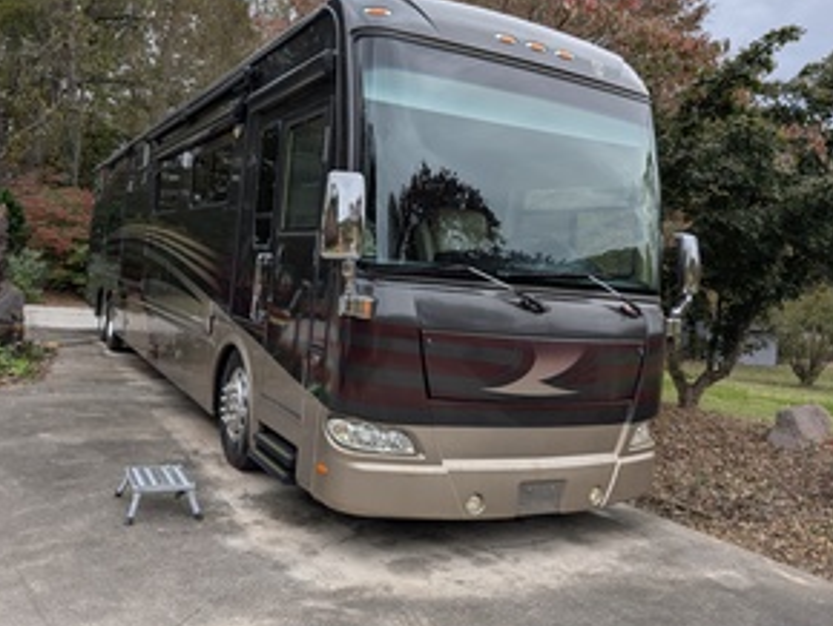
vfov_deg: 48.1
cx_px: 345
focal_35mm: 29
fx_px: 698
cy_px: 267
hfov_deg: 61.2
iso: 19
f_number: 1.68
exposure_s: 1/1984
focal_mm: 6.9
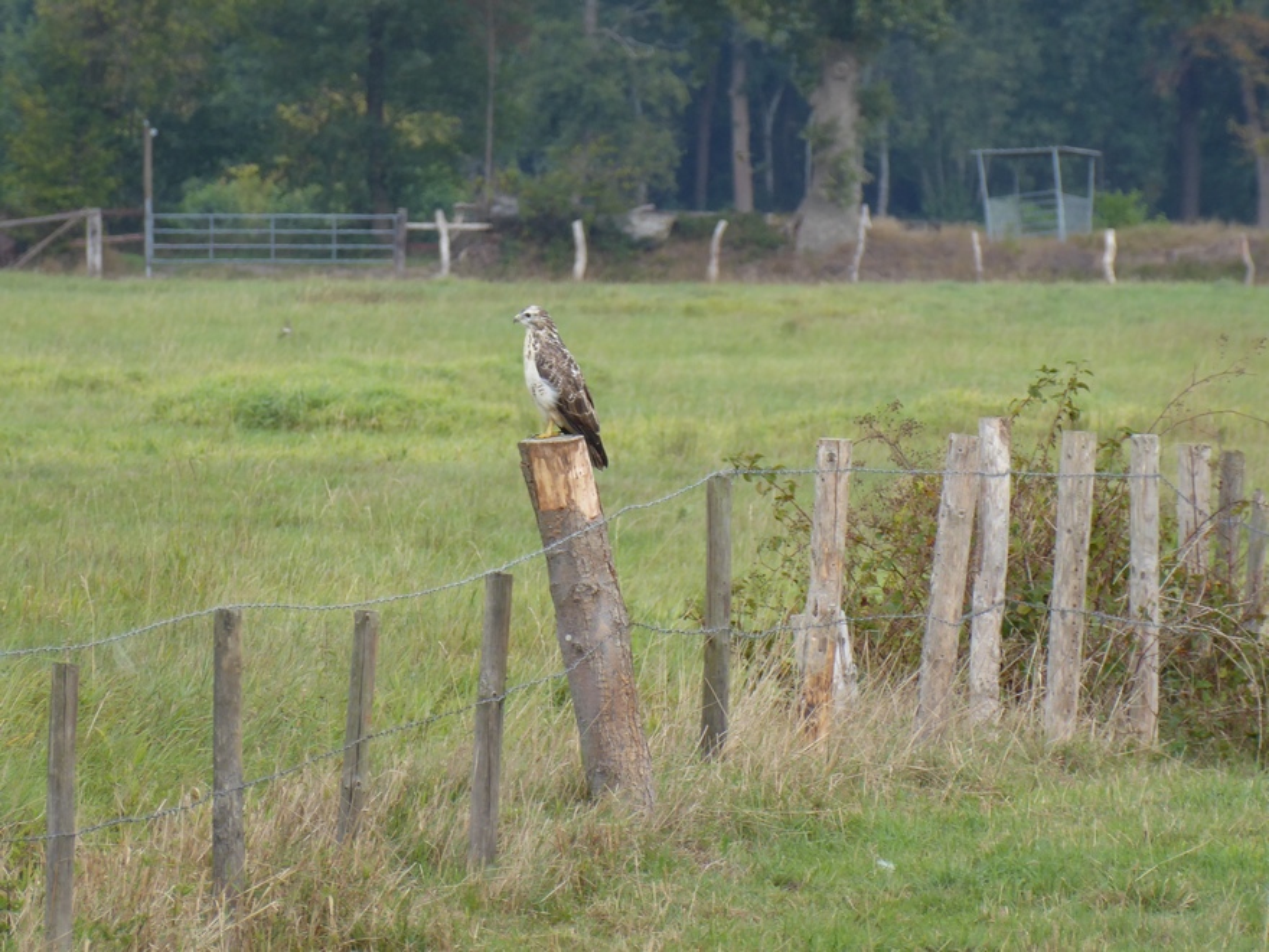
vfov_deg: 2.0
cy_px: 476
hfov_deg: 2.6
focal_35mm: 753
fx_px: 27604
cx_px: 634
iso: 125
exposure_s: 1/125
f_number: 6.3
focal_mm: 121.5
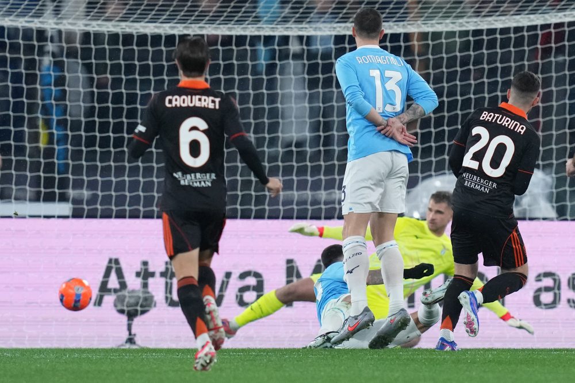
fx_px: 9584
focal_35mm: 600
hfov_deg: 3.4
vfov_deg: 2.3
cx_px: 288
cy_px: 192
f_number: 3.5
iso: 4000
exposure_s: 1/2000
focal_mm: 400
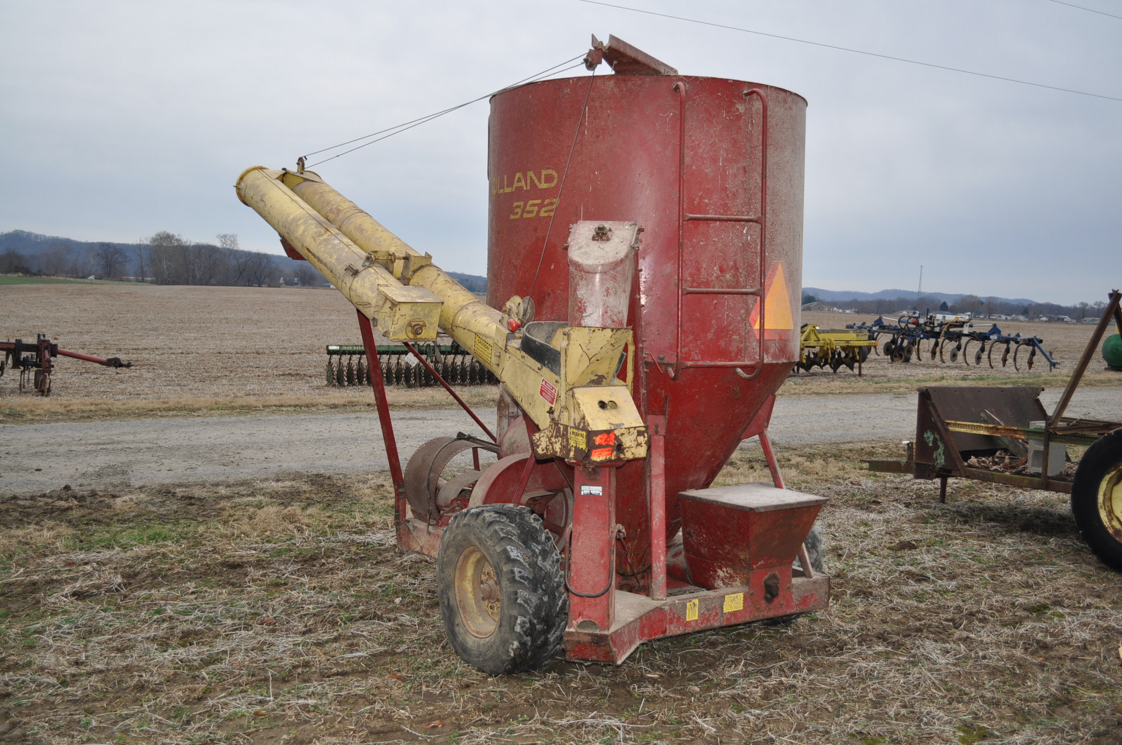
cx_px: 561
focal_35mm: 36
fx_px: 1121
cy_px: 372
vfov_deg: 36.8
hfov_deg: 53.2
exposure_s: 1/200
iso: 200
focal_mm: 24
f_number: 4.2
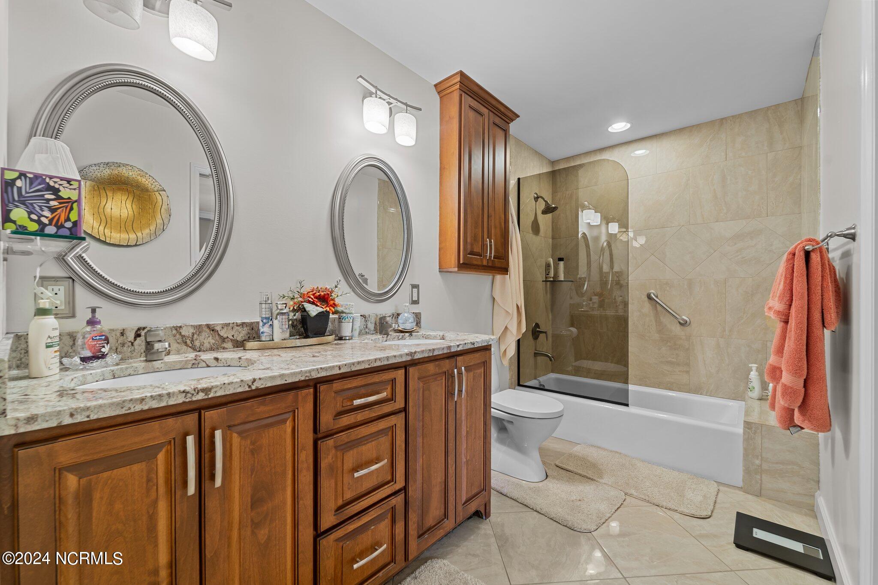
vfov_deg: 81.2
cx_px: 439
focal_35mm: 14
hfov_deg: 104.3
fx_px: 341
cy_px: 292
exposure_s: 1/1.25
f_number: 8
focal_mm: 14
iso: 400
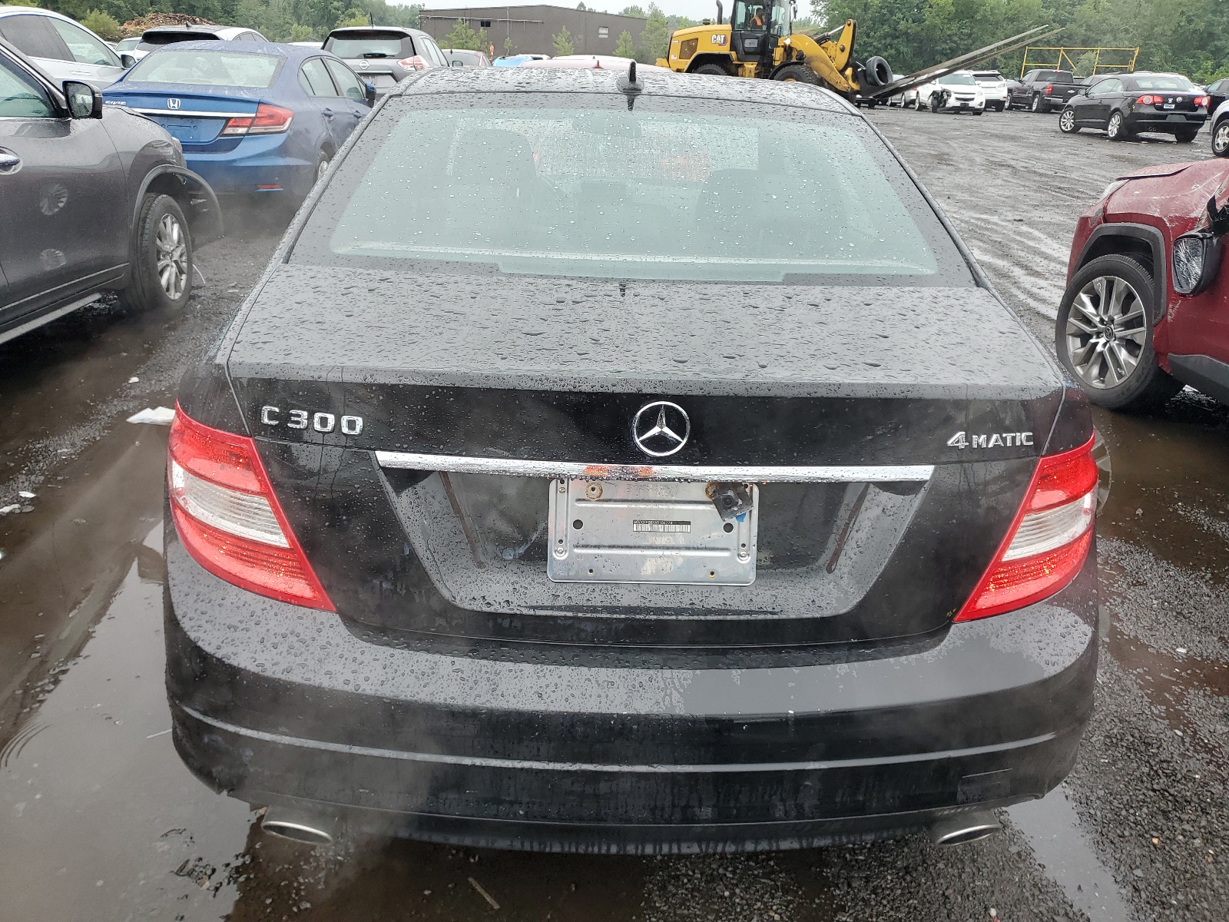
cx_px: 614
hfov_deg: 67.3
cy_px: 461
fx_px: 923
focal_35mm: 26
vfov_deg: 53.1
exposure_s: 1/227
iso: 50
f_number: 1.5
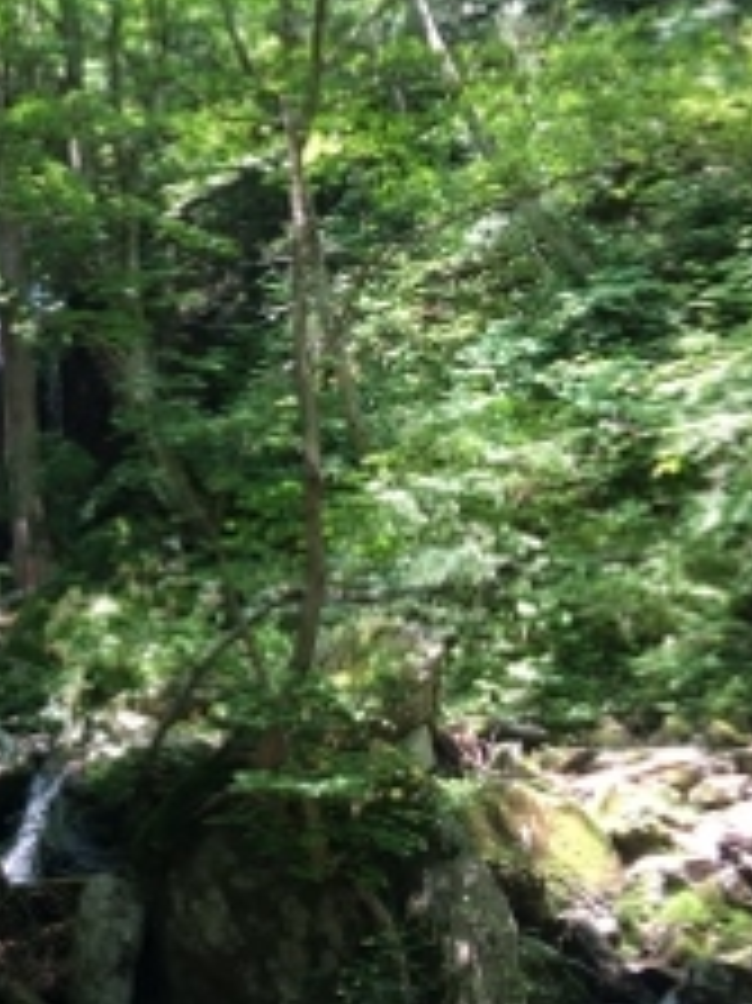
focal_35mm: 65
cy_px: 570
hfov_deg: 21.2
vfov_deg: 29.8
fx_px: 1885
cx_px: -117
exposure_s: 1/60
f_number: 2.2
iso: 25
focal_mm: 4.15
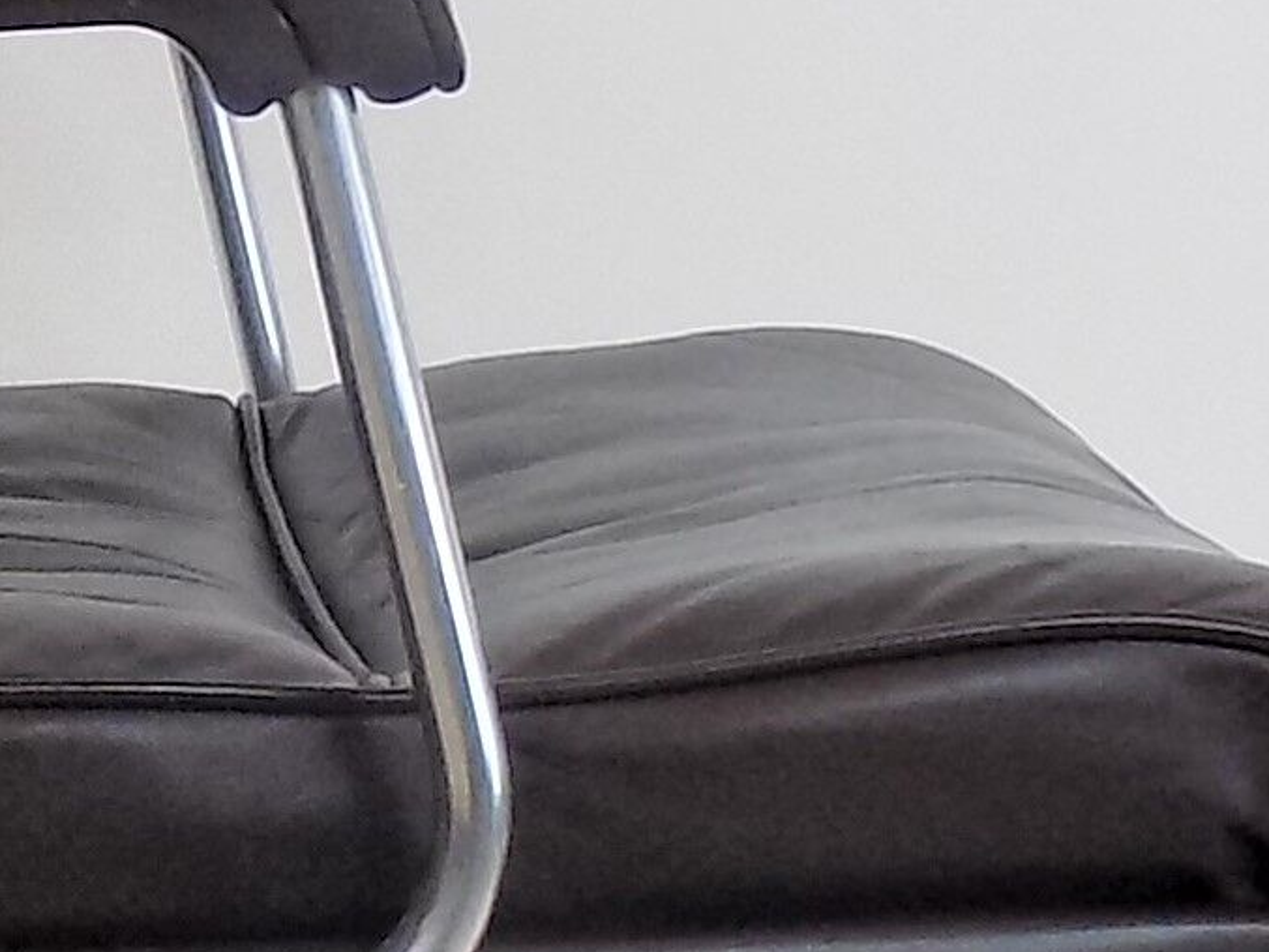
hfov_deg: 11.2
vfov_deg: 8.5
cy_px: 639
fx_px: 6417
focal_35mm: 175
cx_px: 101
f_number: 3.1
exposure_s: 1/50
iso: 80
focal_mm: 4
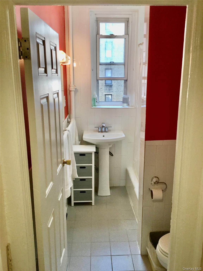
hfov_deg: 45.4
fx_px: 242
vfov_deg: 58.4
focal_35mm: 31
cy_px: 136
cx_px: 102
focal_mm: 3.3
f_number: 2.4
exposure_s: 1/33
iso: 32
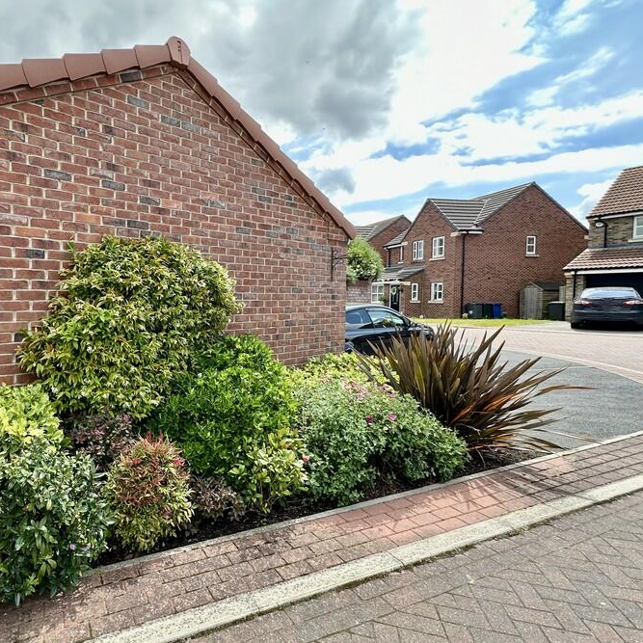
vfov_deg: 77.7
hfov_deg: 73.2
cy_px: 313
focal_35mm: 19
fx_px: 399
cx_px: 175
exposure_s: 1/427
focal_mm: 2.22
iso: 40
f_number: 2.2
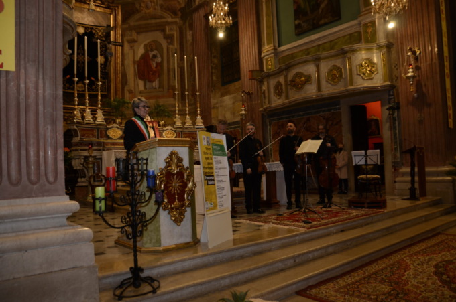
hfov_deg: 67.5
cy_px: 151
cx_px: 228
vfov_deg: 47.8
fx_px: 341
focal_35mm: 27
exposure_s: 1/15
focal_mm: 18
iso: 400
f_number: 3.5
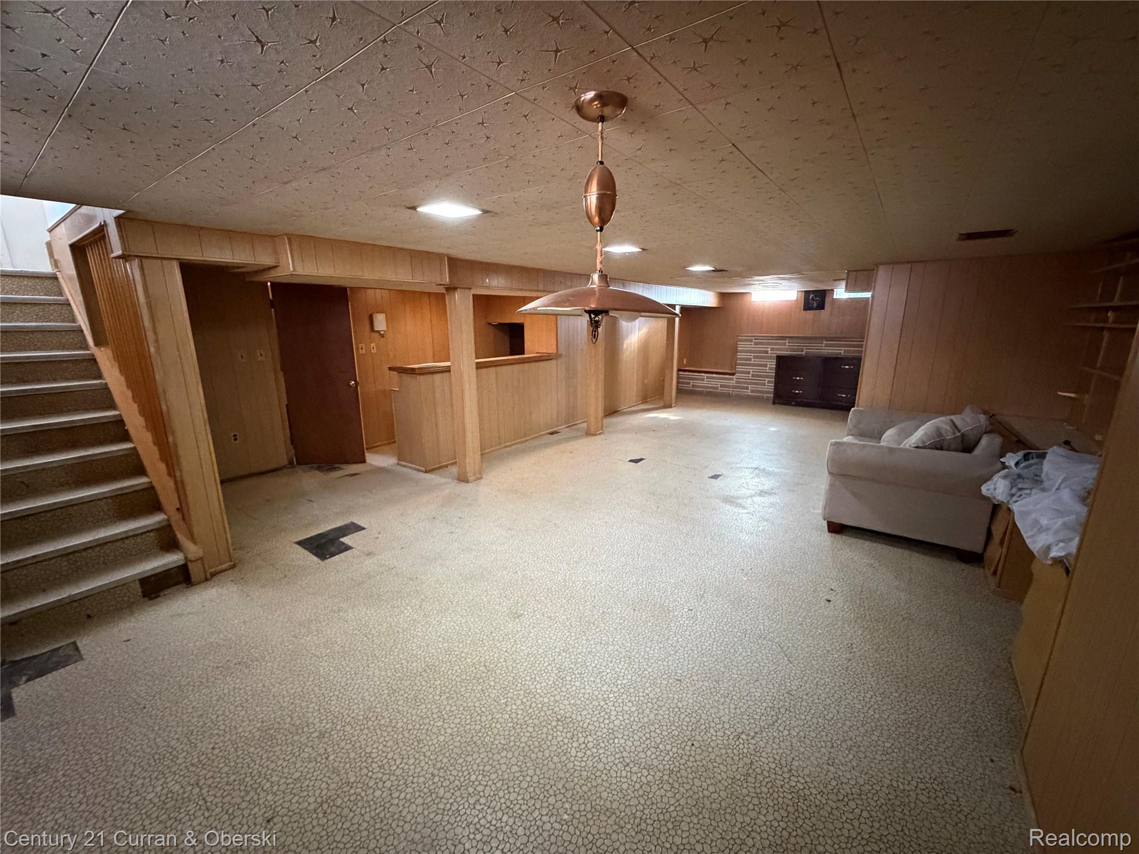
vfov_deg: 85.7
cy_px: 427
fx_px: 461
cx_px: 570
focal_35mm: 14
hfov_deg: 102.1
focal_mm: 2.22
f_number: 2.2
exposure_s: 1/40
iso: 1250
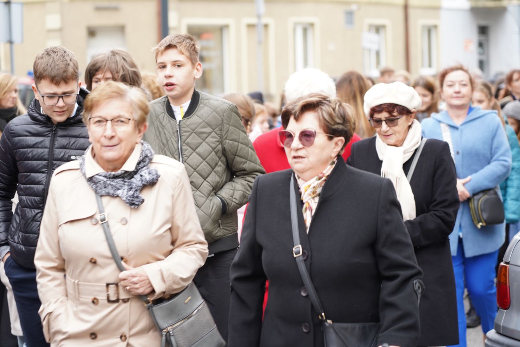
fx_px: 1517
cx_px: 260
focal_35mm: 105
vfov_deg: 13.0
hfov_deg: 19.5
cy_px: 174
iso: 320
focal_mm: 105
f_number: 4
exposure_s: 1/100
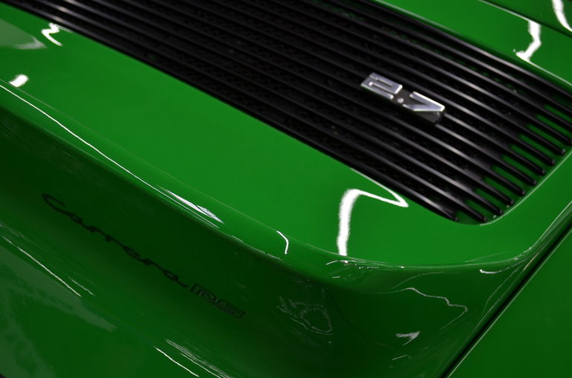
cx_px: 286
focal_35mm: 57
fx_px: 903
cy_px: 189
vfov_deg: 23.7
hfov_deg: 35.1
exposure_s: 1/100
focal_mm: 38
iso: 400
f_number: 5
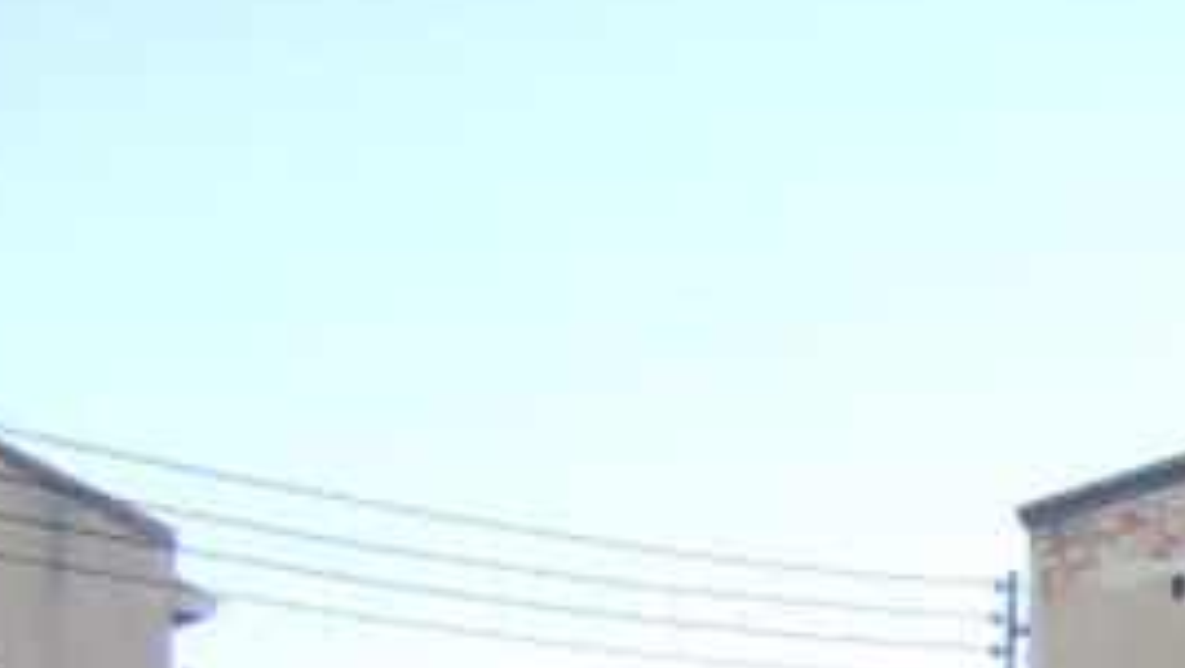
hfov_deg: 15.5
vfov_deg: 9.1
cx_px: 1915
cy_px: 1385
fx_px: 3929
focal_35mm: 125
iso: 100
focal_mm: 5.4
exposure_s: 1/125
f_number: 3.5
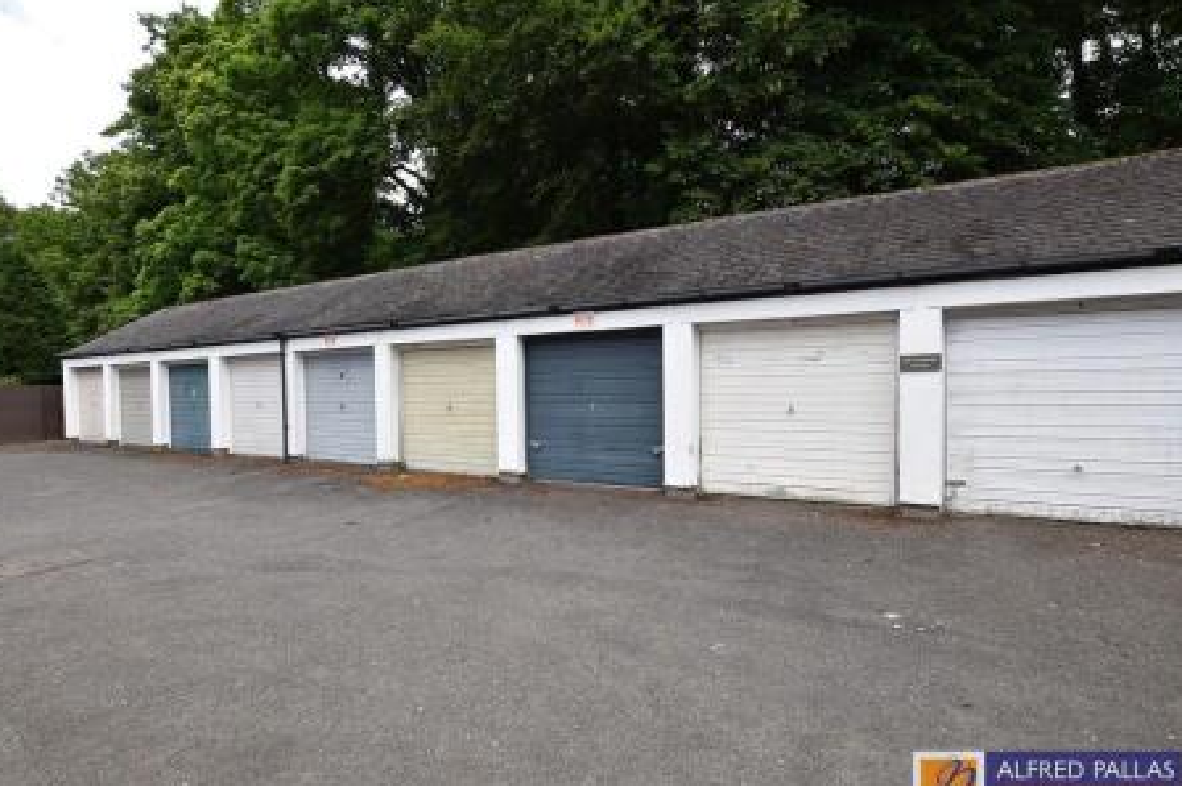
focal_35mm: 18
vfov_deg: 68.7
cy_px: 408
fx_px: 575
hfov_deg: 91.5
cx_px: 567
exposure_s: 1/200
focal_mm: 11
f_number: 7.1
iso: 200
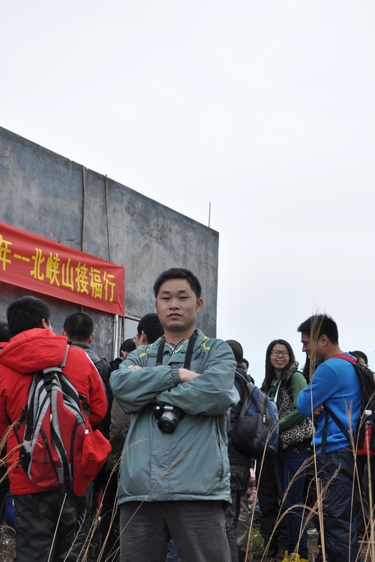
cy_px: 318
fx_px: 765
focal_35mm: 49
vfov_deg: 40.3
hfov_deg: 27.5
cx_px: 195
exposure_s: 1/250
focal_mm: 28
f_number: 7.1
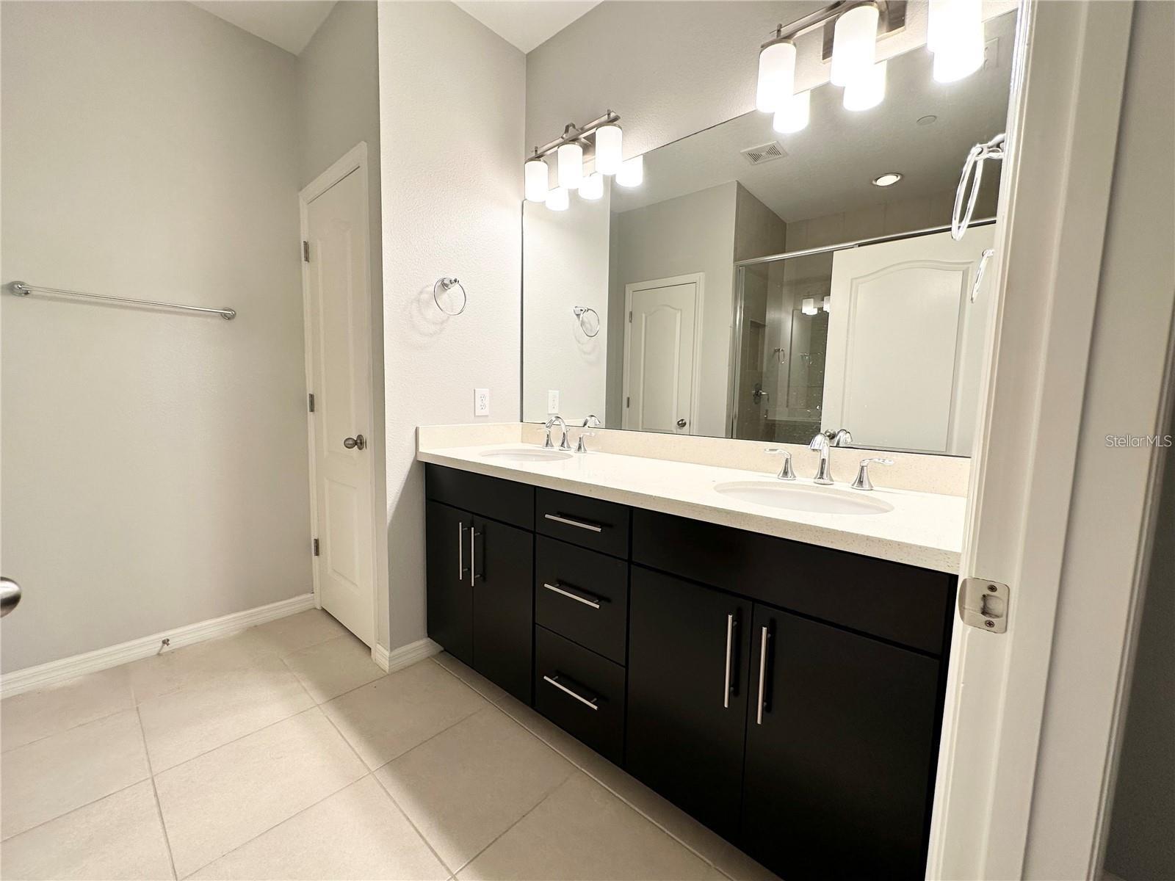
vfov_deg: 85.7
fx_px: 475
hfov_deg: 102.1
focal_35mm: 14
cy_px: 440
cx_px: 588
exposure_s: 1/120
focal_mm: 2.22
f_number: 2.2
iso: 40
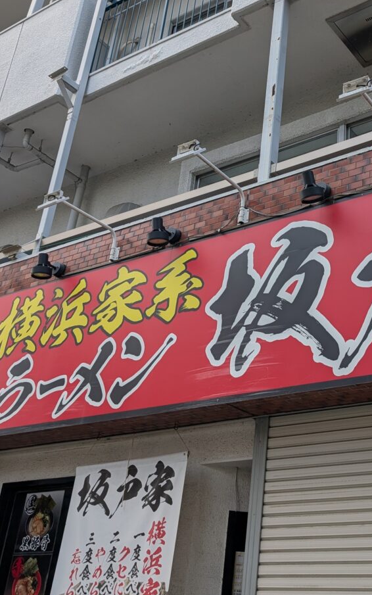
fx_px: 584
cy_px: 290
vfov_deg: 54.0
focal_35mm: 36
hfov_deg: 32.9
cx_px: 358
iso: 25
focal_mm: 6.9
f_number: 1.68
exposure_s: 1/367
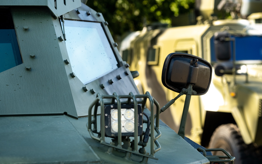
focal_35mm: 138
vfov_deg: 9.5
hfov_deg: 15.1
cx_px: 131
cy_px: 77
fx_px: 985
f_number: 5
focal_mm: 90
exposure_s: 1/400
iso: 320
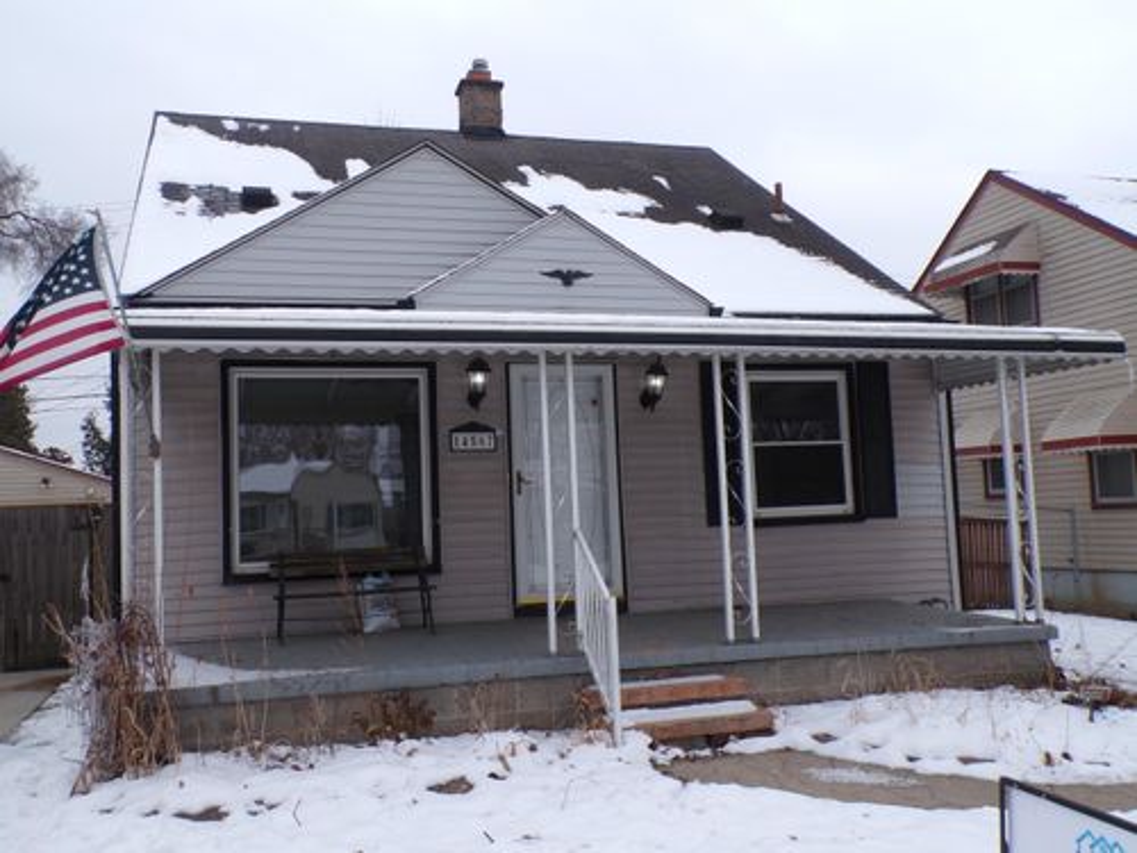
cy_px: 426
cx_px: 568
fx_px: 1051
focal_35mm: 32
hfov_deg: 56.8
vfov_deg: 44.2
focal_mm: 5.8
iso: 100
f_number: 4.8
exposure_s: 1/280
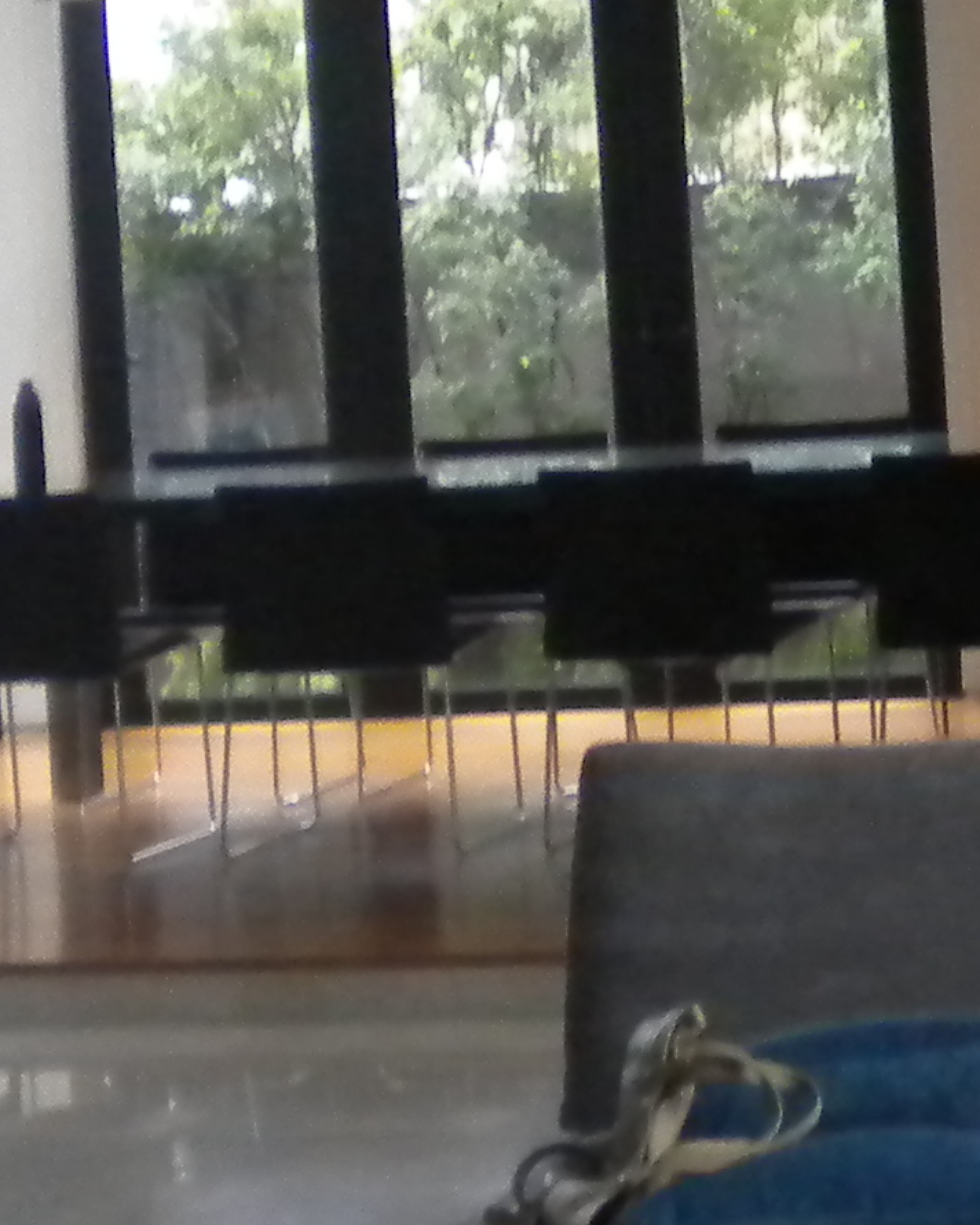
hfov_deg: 10.9
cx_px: 1078
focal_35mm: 140
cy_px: 67
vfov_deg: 13.6
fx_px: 5076
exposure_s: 1/21.5
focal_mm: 6.3
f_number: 3.1
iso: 400
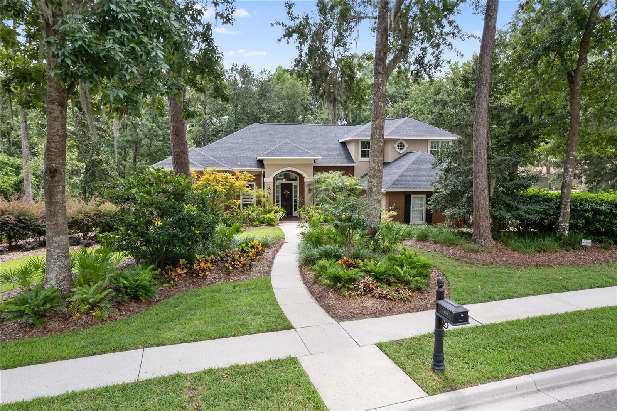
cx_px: 308
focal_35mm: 22
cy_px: 206
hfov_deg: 78.6
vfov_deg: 57.2
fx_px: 377
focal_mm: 8.38
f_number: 2.8
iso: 100
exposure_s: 1/320
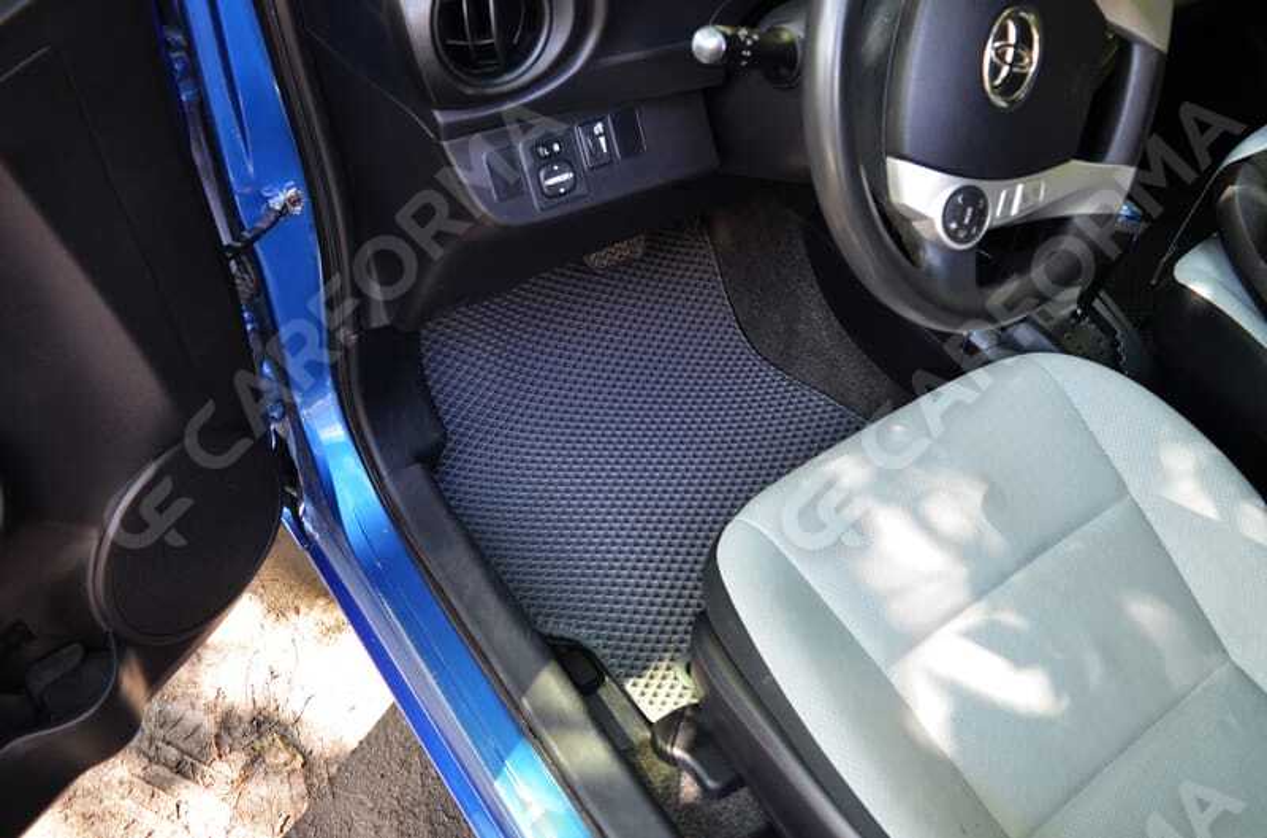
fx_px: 948
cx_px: 634
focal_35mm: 27
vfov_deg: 47.7
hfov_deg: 67.5
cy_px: 419
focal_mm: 18
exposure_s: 1/60
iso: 400
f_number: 4
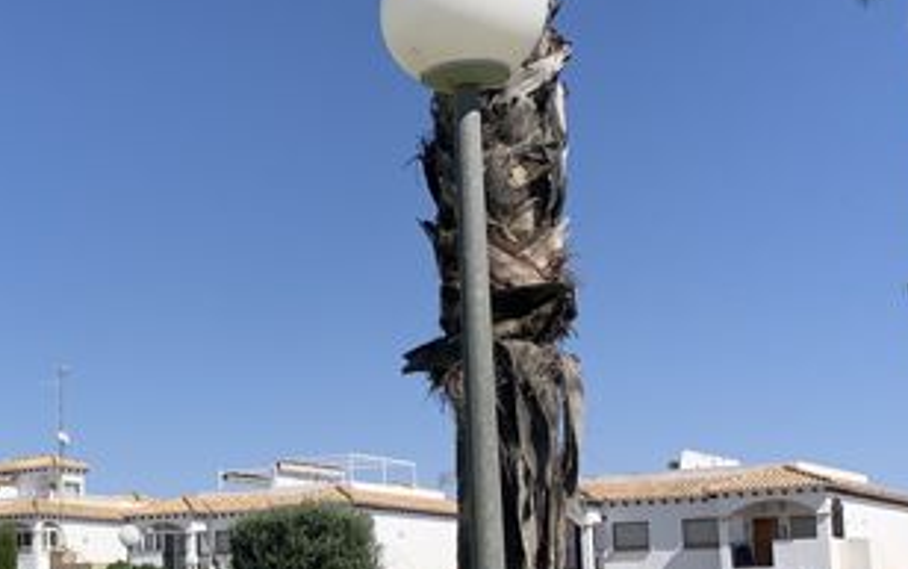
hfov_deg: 30.1
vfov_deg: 20.5
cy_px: 448
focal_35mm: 63
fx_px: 1560
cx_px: -7
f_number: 1.8
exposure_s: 1/2994
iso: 25
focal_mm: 4.25
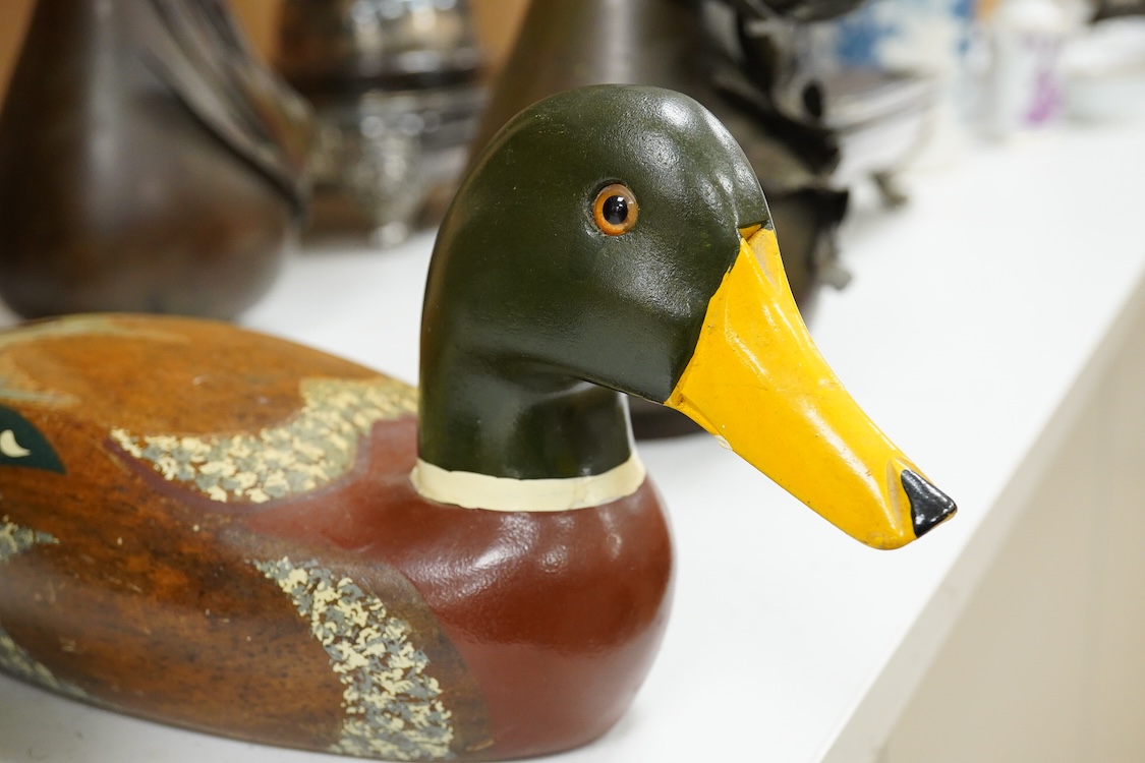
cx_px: 572
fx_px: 1431
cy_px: 382
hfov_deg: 43.6
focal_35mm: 45
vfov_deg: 29.9
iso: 2500
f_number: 8
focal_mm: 30
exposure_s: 1/160
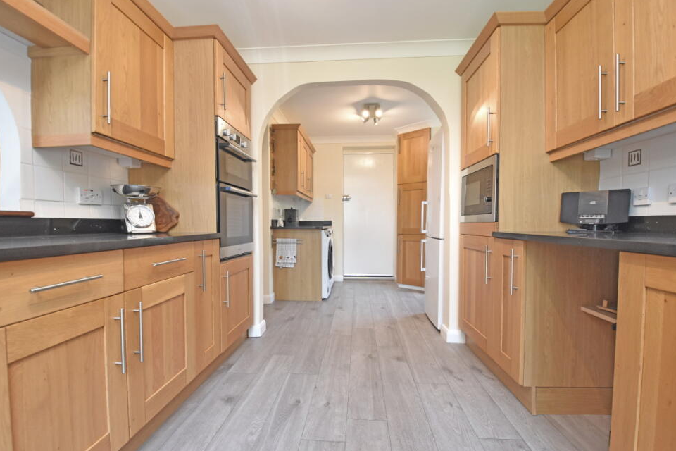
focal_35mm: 16
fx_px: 300
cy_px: 231
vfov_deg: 73.7
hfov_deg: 96.7
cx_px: 335
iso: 1100
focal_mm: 10
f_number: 4
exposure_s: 1/125
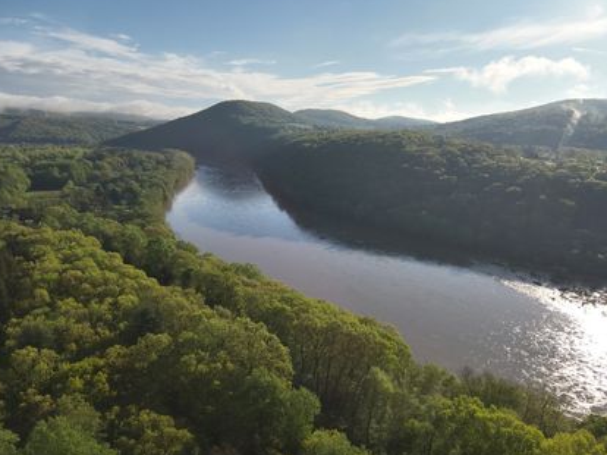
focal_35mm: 25
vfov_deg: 54.8
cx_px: 293
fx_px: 438
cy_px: 230
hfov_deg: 69.4
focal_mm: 4.4
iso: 100
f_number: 2.8
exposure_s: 1/2000
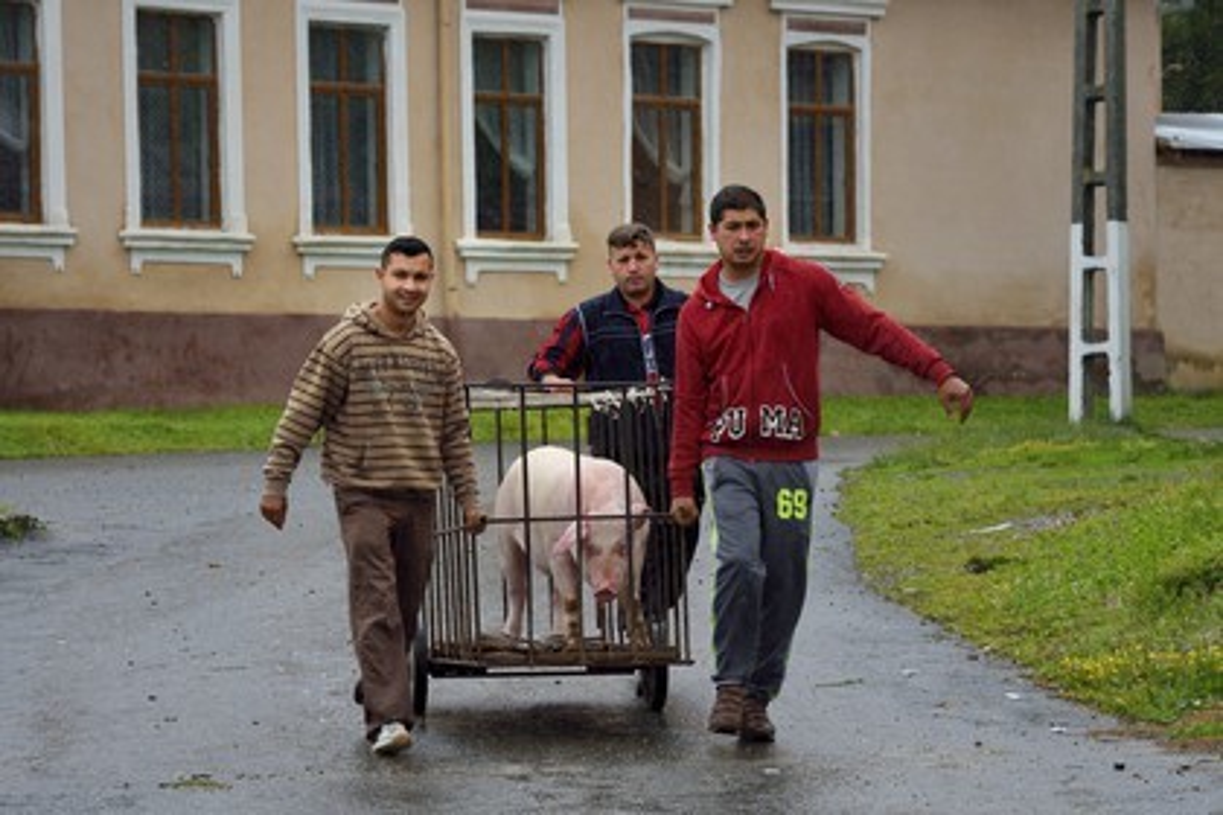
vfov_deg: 10.2
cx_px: 612
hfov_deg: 15.2
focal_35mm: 135
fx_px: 4586
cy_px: 408
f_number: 13
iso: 800
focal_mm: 135
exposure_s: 1/250
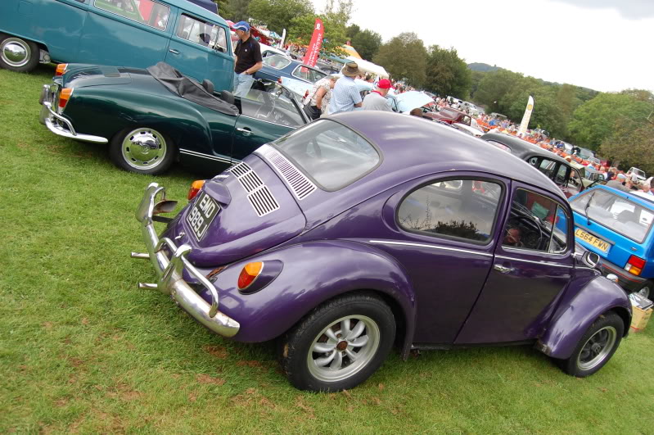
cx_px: 327
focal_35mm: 27
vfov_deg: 47.8
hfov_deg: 67.4
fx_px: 490
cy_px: 218
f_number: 5.6
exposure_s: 1/125
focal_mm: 18
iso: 200
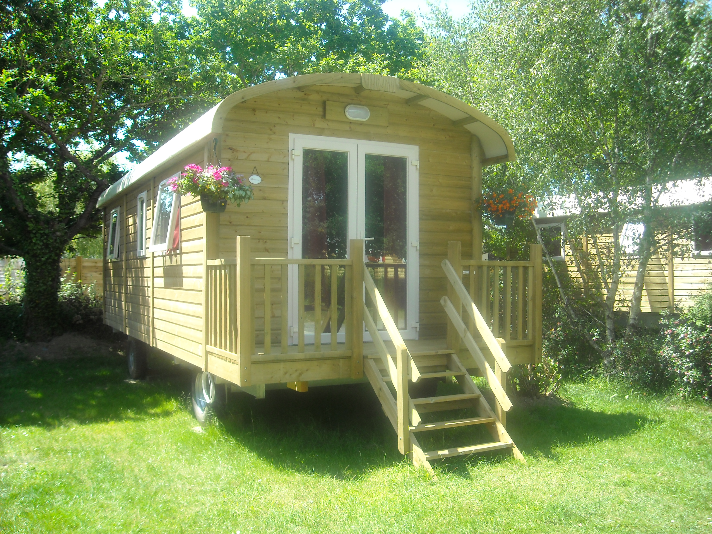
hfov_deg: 52.6
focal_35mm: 35
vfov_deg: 40.7
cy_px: 267
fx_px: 720
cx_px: 356
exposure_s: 1/218
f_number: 2.8
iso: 64
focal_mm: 5.7
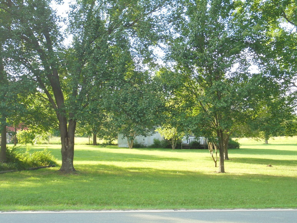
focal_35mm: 43
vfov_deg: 33.6
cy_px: 112
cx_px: 148
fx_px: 369
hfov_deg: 43.8
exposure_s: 1/50
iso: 100
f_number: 4.5
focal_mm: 7.8
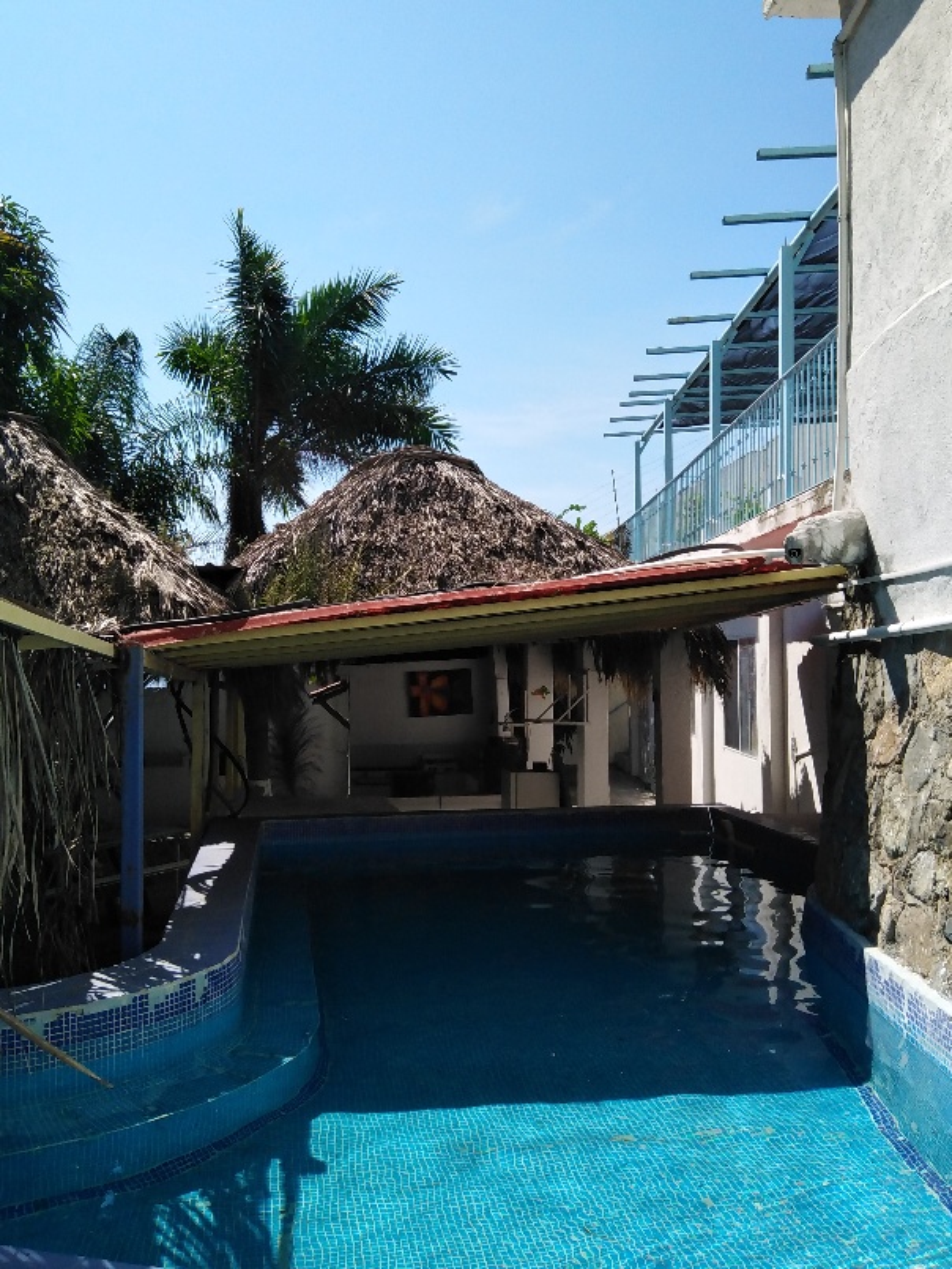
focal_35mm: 26
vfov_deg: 67.3
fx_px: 953
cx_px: 476
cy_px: 634
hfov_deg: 53.1
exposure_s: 1/2279
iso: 101
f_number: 1.8
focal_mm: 3.59
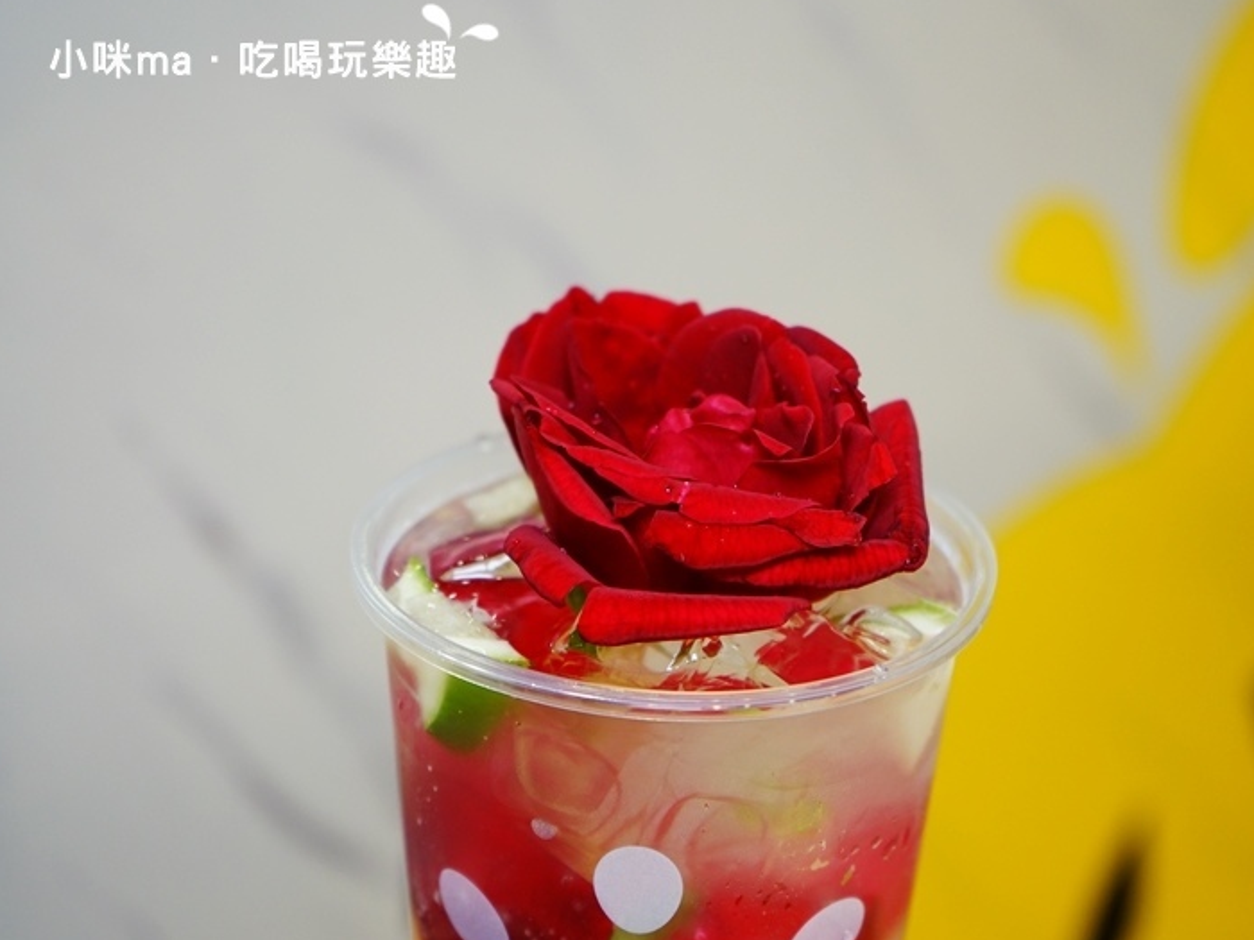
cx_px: 711
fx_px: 2427
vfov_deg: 21.9
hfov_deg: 28.9
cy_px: 468
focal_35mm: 67
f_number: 5.6
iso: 800
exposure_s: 1/80
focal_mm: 61
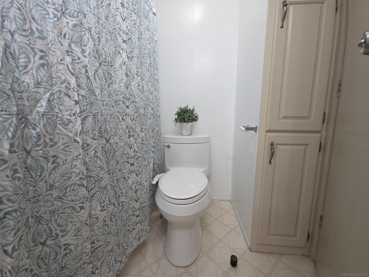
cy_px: 138
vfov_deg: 89.9
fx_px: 139
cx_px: 184
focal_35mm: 13
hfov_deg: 106.2
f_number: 1.9
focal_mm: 2.2
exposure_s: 1/120
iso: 160
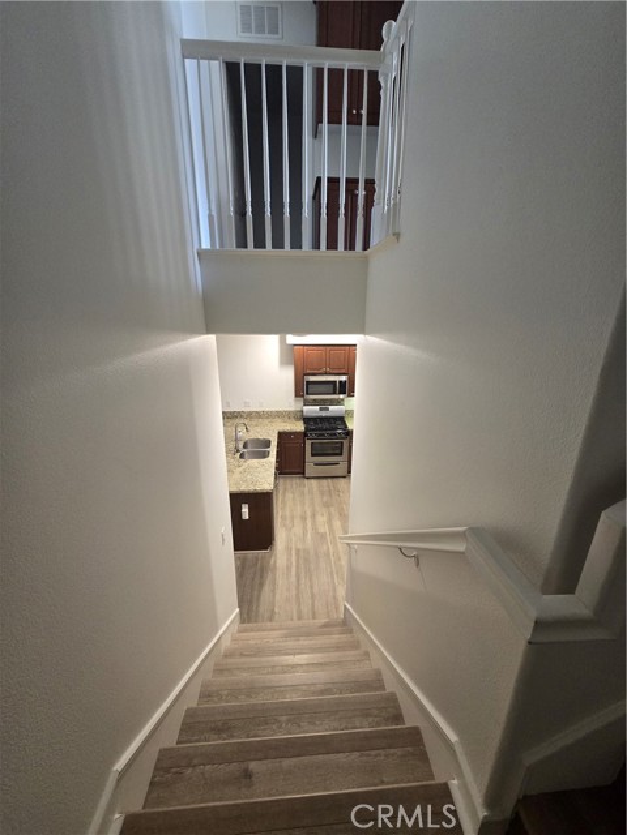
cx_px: 314
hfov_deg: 89.9
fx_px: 314
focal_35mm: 13
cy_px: 418
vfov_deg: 106.2
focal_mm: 2.2
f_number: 2.2
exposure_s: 1/60
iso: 500
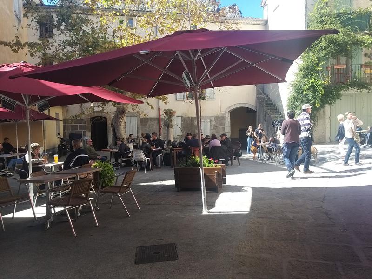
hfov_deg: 65.3
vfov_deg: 51.4
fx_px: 290
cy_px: 140
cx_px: 186
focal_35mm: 27
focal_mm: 3.93
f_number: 1.7
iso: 50
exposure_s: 1/653
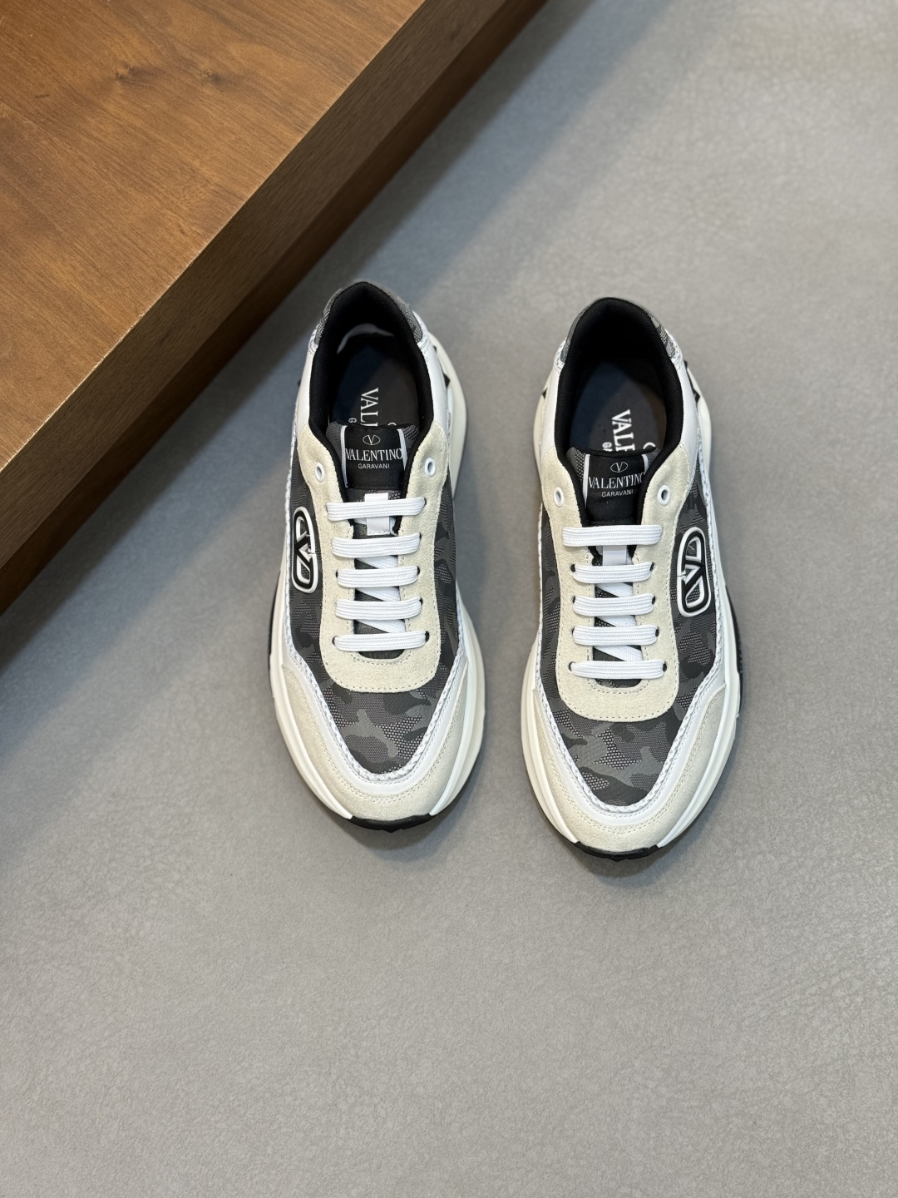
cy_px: 599
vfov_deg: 39.7
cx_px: 449
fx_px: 1660
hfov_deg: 30.3
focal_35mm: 48
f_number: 1.78
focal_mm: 6.76
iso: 80
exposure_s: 1/100
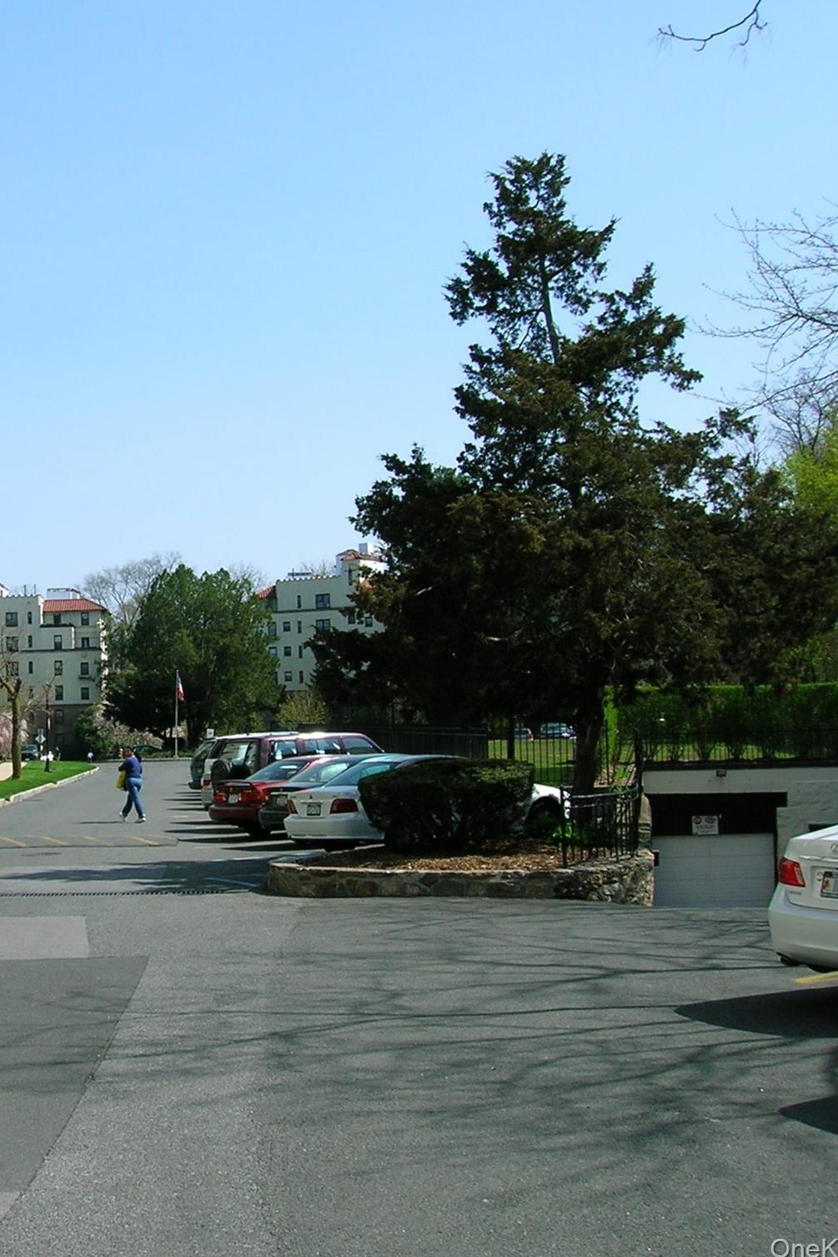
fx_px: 1675
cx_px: 86
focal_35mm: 48
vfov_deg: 41.1
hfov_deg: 27.1
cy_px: 630
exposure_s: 1/340
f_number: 4.9
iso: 50
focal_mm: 5.7
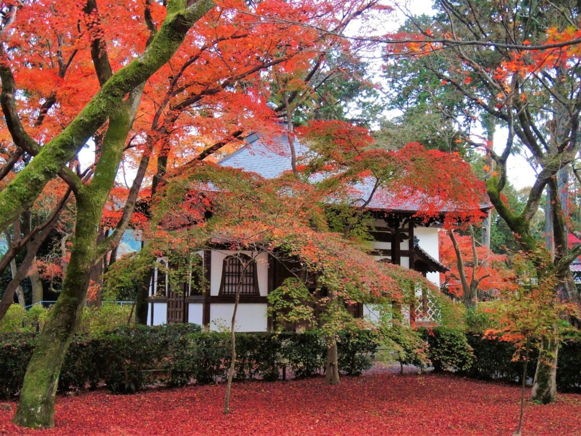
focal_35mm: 42
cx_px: 290
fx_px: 705
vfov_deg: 34.3
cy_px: 218
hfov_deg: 44.8
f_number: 2.5
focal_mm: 9
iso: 800
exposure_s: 1/4
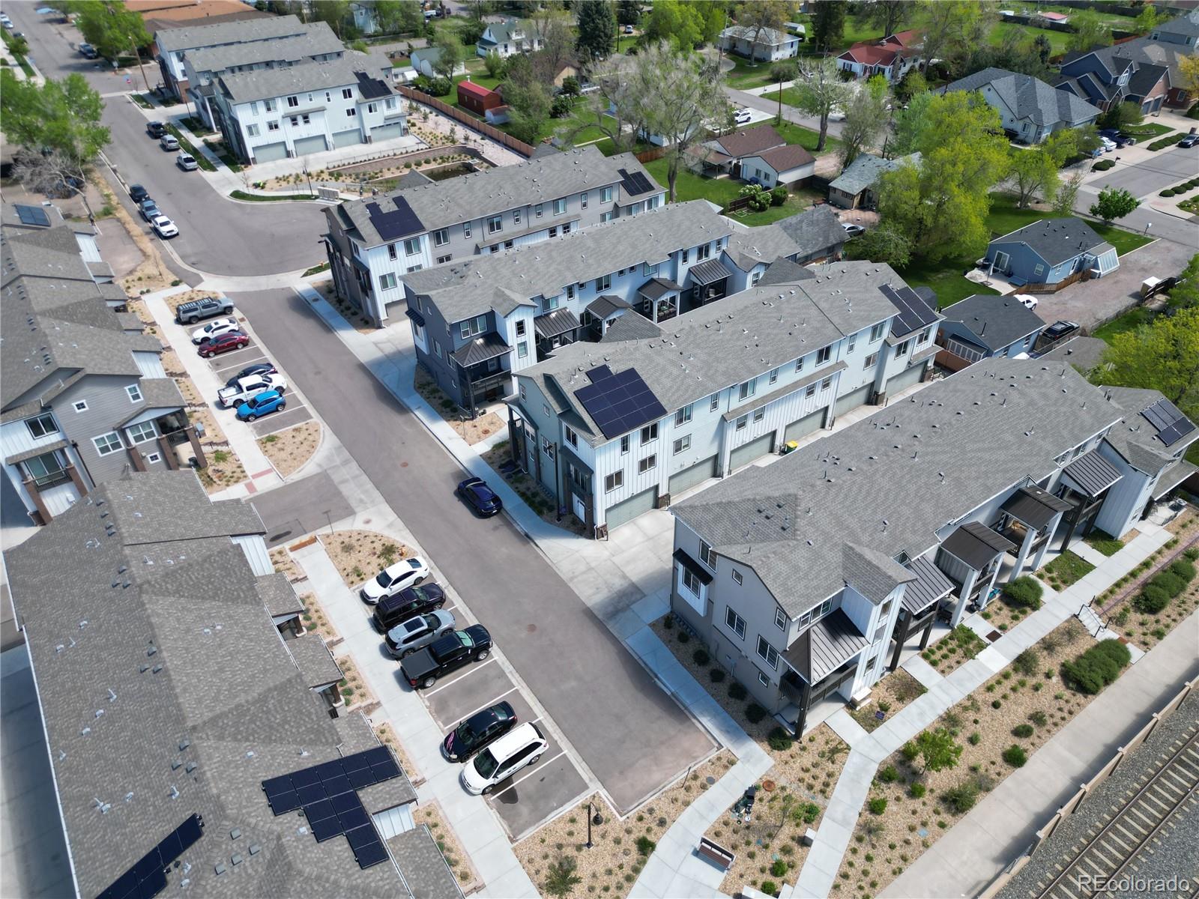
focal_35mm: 24
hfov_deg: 71.6
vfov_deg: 56.8
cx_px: 600
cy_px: 450
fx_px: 831
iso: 130
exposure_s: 1/1250
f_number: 1.7
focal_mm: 6.72
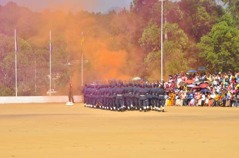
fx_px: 1044
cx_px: 120
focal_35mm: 158
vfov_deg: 8.7
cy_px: 79
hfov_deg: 13.1
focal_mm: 105
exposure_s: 1/125
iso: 200
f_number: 16
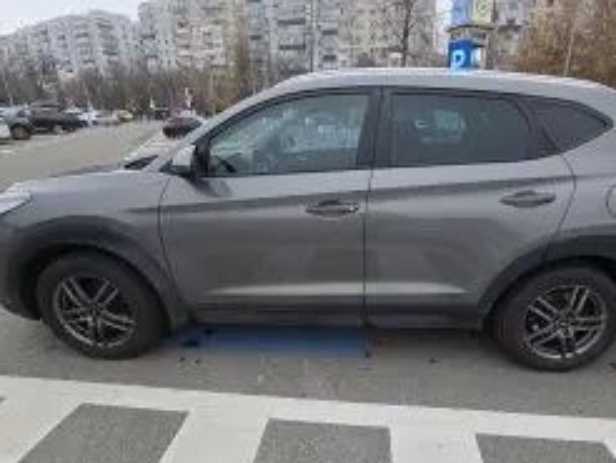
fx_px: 338
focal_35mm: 19
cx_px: 368
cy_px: 275
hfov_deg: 83.6
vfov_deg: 68.2
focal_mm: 2.2
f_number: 2.2
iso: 50
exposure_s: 1/444
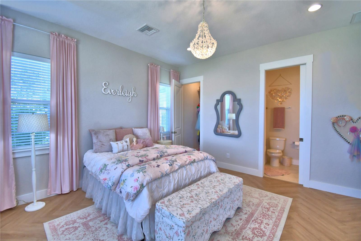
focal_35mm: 15
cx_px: 180
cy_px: 120
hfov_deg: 100.4
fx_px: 150
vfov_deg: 77.3
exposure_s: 1/125
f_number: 4.5
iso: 400
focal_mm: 10
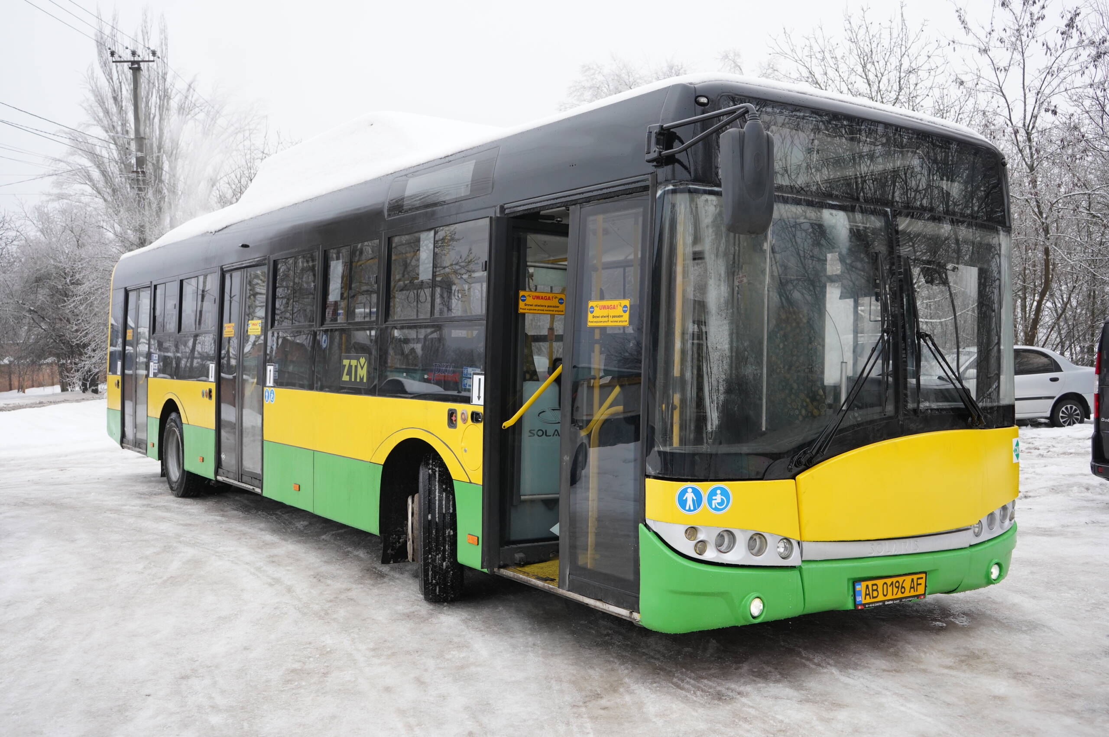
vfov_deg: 39.9
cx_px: 554
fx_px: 1016
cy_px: 368
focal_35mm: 33
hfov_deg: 57.3
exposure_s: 1/800
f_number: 6.3
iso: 1250
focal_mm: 33
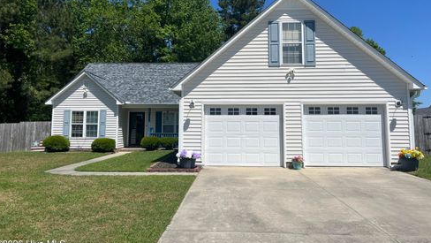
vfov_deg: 40.0
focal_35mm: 29
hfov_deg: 66.0
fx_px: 332
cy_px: 93
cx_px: 216
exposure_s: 1/8696
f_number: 1.5
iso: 50
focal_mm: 5.7
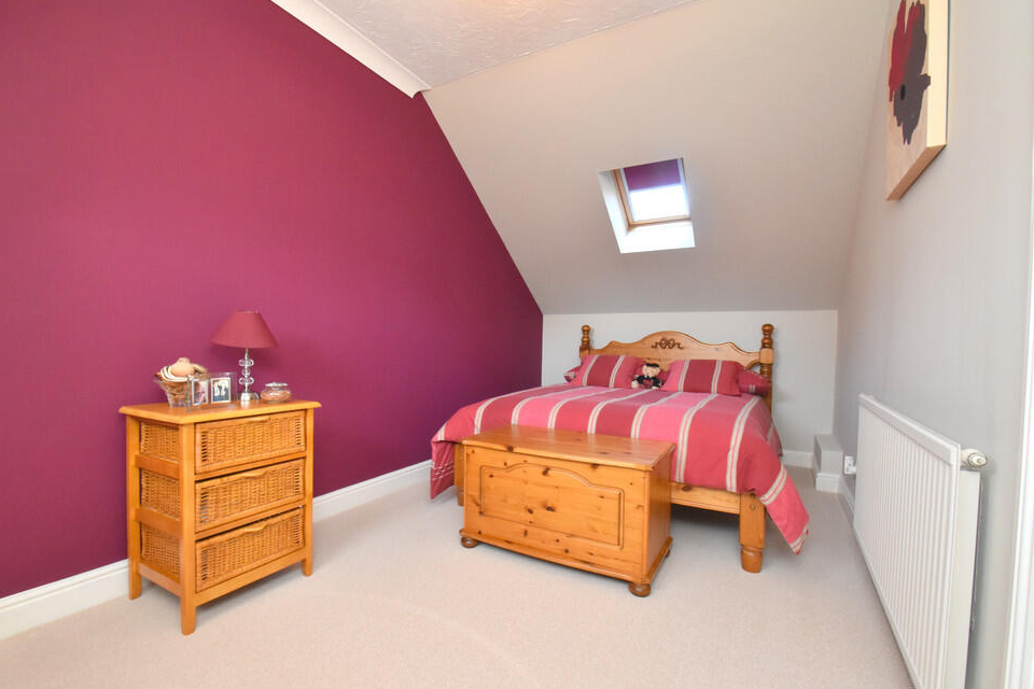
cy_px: 338
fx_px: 460
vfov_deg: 73.7
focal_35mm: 16
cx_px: 494
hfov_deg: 96.7
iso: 1600
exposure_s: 1/60
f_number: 9
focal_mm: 10
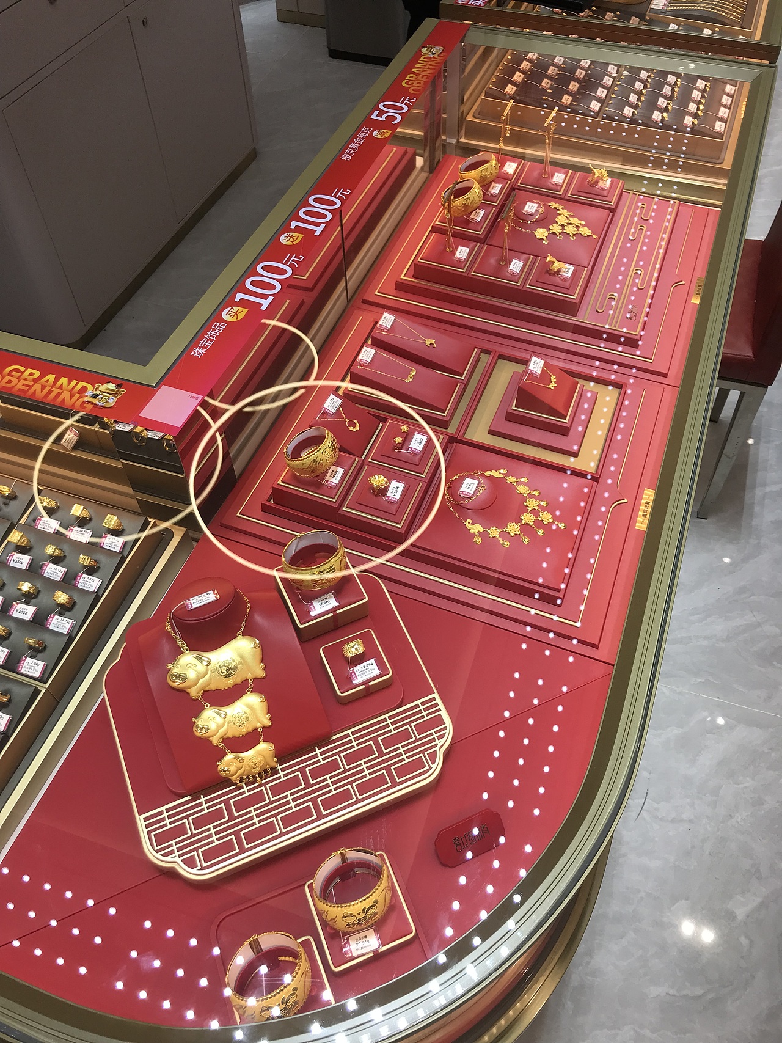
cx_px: 391
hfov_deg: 49.7
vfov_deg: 63.4
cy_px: 522
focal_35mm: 28
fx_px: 843
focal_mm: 3.99
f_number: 1.8
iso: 20
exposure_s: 1/425
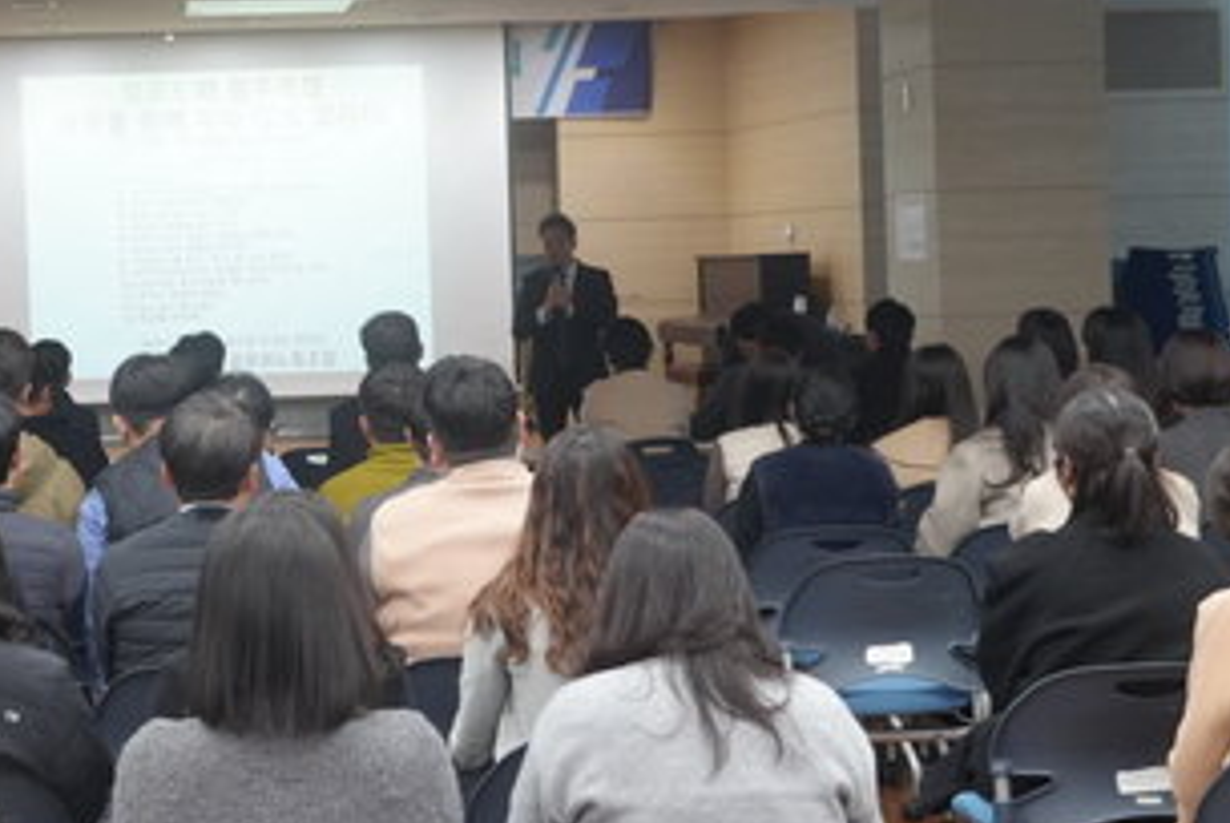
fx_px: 2429
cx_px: 214
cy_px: 262
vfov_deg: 19.2
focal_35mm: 71
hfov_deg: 27.7
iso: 1000
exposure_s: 1/160
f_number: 4
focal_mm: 23
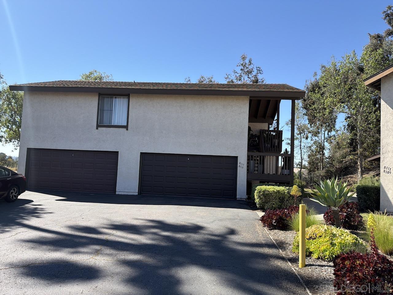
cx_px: 196
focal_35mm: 24
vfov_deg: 56.8
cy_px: 148
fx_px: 272
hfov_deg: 71.6
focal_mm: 6.76
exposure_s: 1/3145
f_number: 1.78
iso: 80
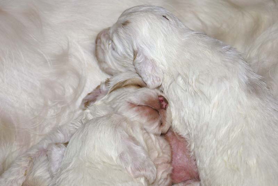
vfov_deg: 13.0
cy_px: 93
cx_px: 139
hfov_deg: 19.5
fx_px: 811
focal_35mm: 105
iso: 400
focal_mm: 70
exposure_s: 1/125
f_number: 5.6
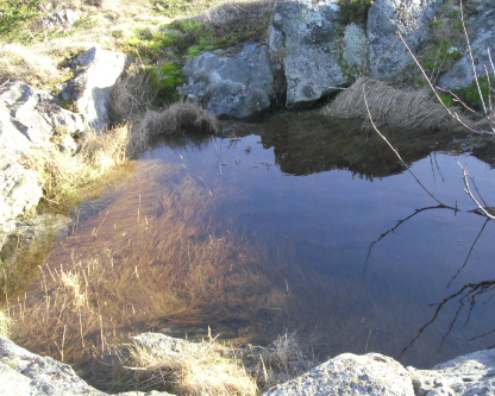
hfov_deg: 32.9
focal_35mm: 57
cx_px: 287
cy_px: 205
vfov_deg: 26.7
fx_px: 835
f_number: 2.8
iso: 100
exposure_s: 1/160
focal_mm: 6.2
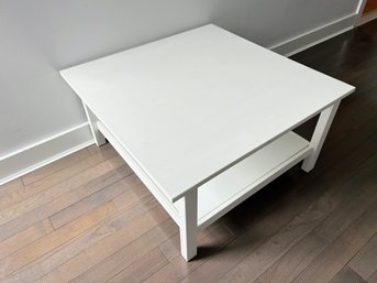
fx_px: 283
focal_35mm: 26
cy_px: 142
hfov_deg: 67.3
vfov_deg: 53.0
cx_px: 188
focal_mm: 5.7
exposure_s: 1/121
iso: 64
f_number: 1.5
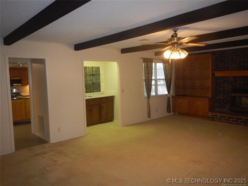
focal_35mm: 28
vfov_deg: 49.7
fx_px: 201
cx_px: 124
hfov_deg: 63.4
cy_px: 93
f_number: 3.9
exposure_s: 1/30
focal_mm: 5
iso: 320
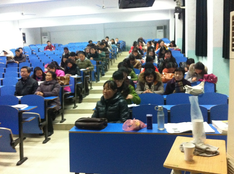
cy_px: 87
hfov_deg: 51.5
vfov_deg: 39.5
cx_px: 116
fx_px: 243
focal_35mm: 36
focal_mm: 3.85
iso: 500
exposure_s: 1/17
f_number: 2.8
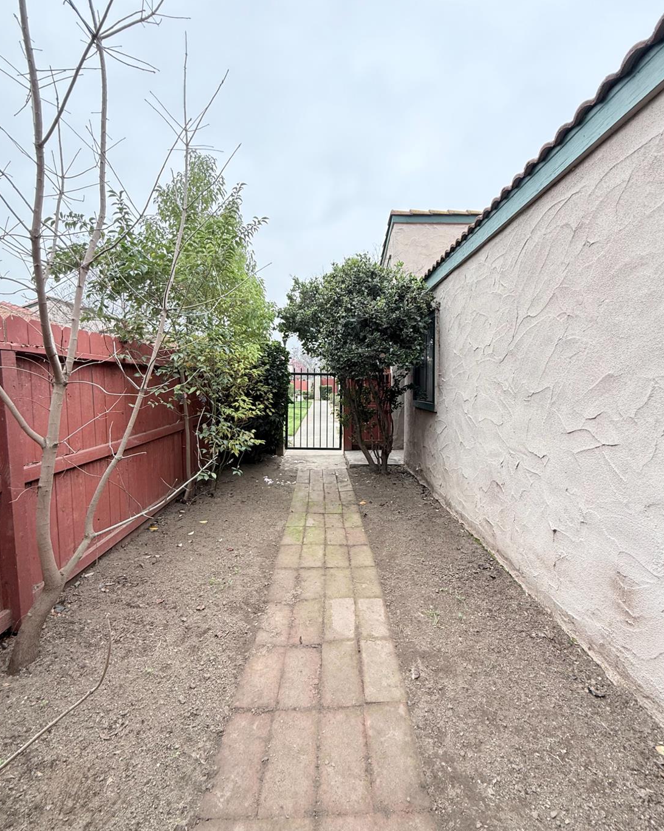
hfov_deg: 84.0
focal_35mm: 15
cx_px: 334
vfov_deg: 96.8
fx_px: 369
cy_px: 404
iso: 80
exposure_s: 1/99
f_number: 2.2
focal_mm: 2.22
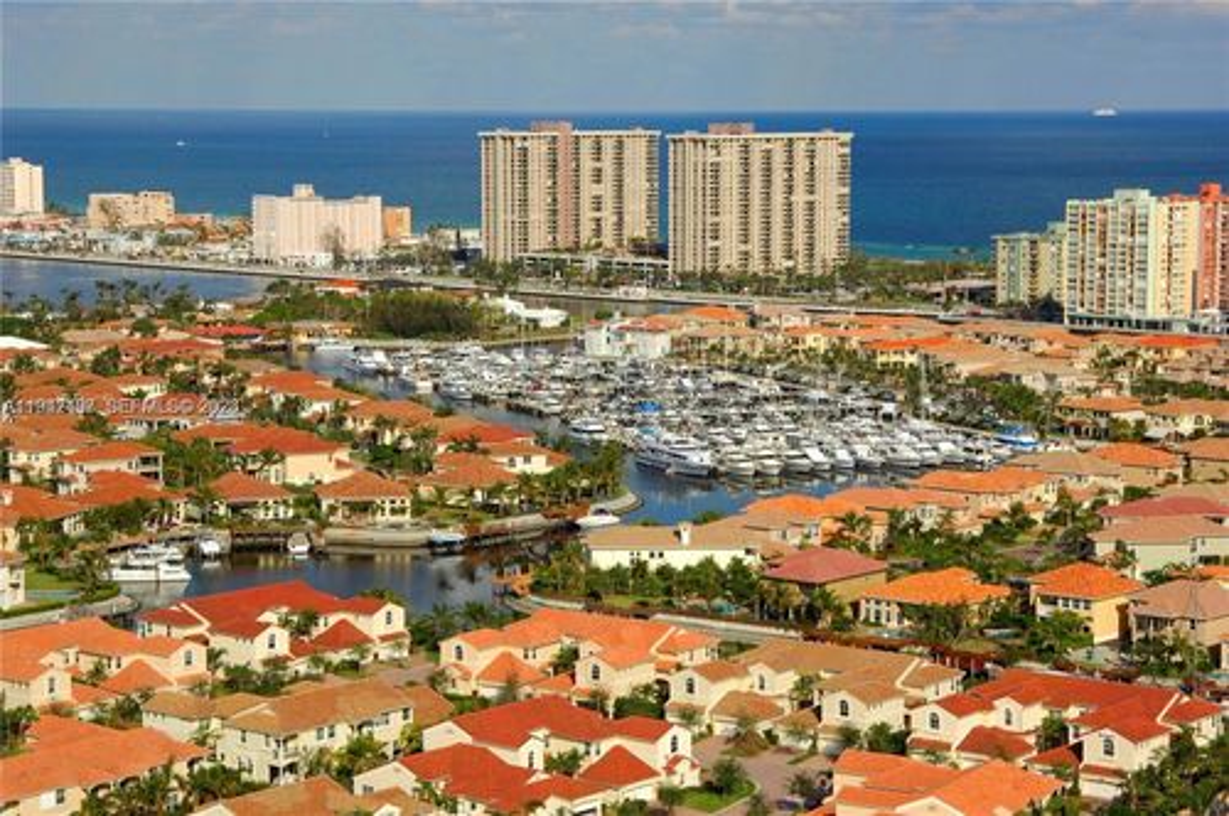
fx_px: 2813
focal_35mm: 82
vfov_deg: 16.5
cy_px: 408
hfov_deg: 24.6
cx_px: 614
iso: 400
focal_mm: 55
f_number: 11
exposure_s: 1/1000
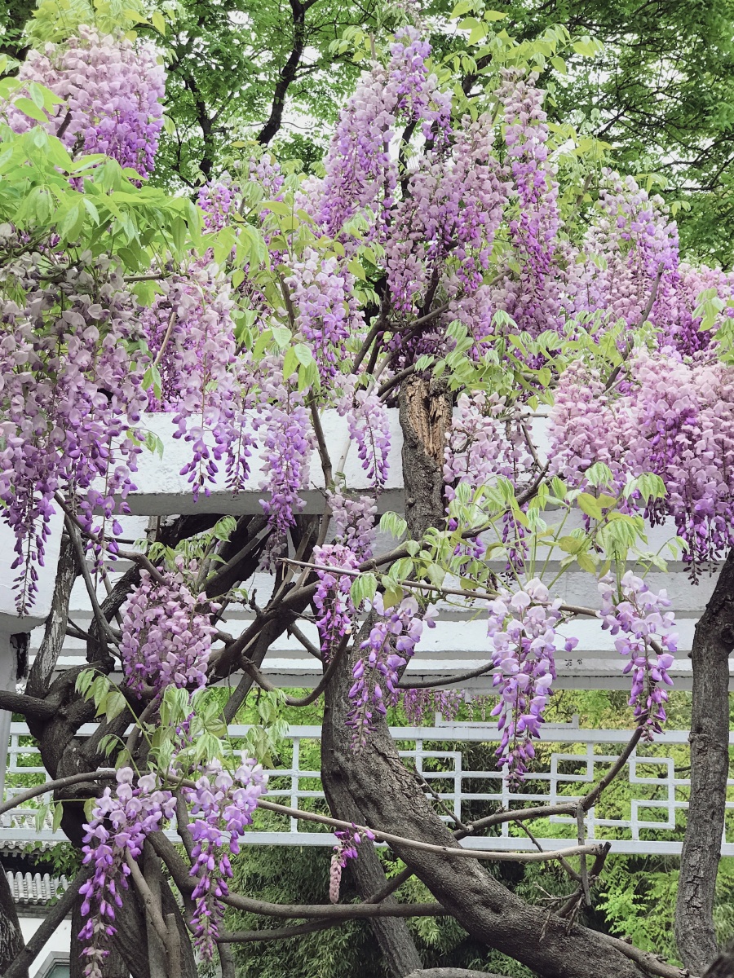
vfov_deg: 33.8
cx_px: 367
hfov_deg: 25.7
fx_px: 1612
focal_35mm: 57
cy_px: 489
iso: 20
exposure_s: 1/50
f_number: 2.8
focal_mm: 6.6
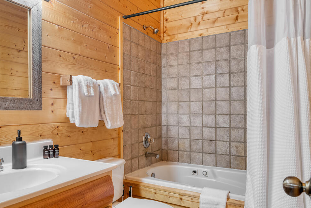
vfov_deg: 47.9
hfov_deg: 66.8
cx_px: 126
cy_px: 111
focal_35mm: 27
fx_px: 233
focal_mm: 22
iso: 200
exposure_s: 1/2
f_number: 8
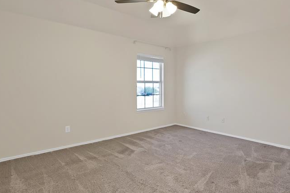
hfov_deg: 86.8
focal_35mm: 19
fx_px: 153
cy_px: 86
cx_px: 152
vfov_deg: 64.4
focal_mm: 12
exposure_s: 1/1.25
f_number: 9
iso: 640
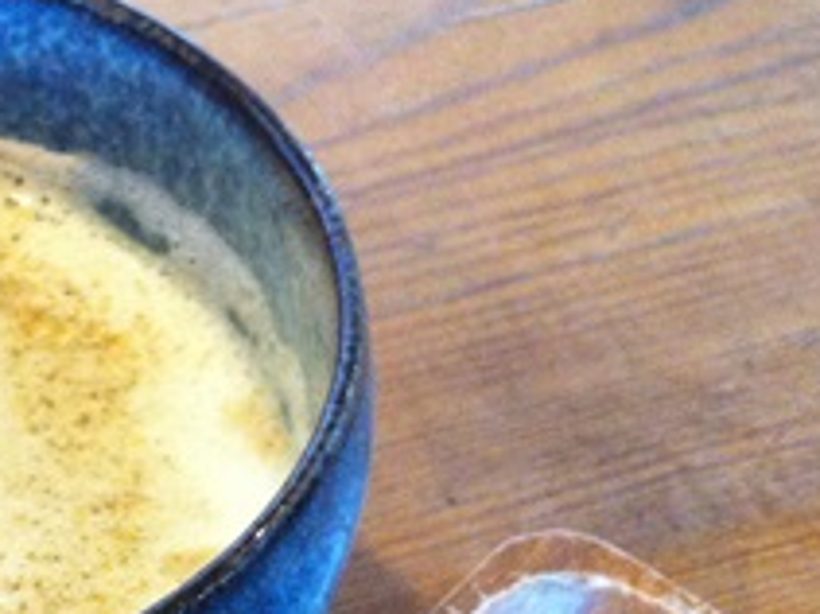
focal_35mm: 106
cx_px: -27
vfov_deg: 13.6
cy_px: 692
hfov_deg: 18.0
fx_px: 2510
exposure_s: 1/17
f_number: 2.8
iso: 400
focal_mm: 3.85
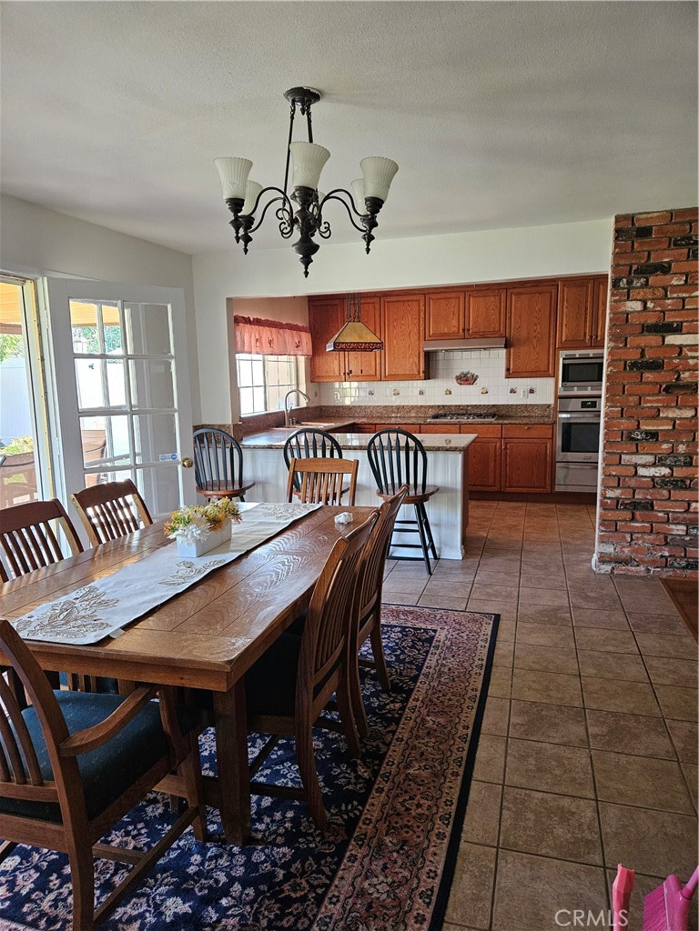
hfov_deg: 58.9
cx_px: 350
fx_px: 619
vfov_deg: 73.9
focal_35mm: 23
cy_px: 466
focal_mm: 5.4
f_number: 1.8
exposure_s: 1/120
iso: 500
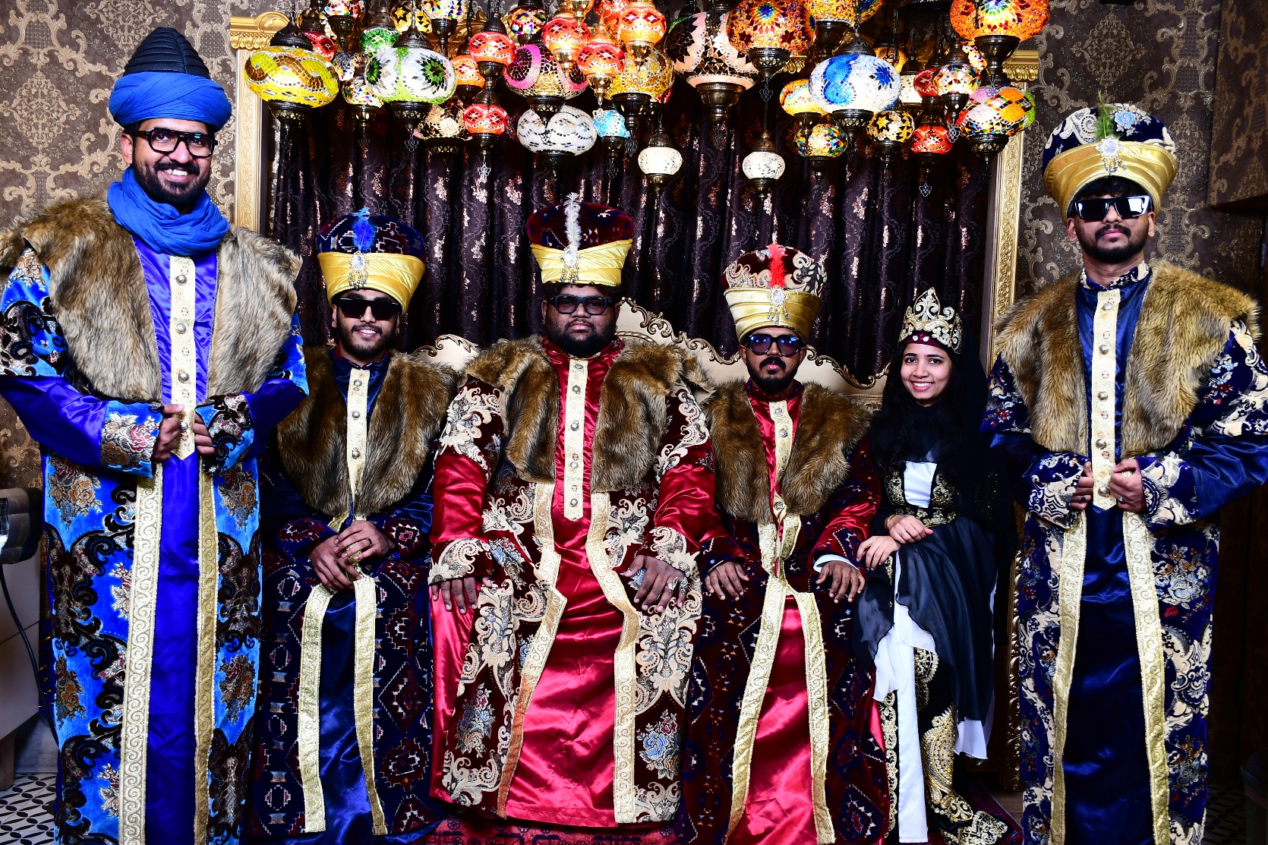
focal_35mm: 34
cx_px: 634
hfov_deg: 55.8
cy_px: 422
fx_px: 1197
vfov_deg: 38.9
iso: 200
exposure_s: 1/60.2
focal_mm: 23
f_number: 5
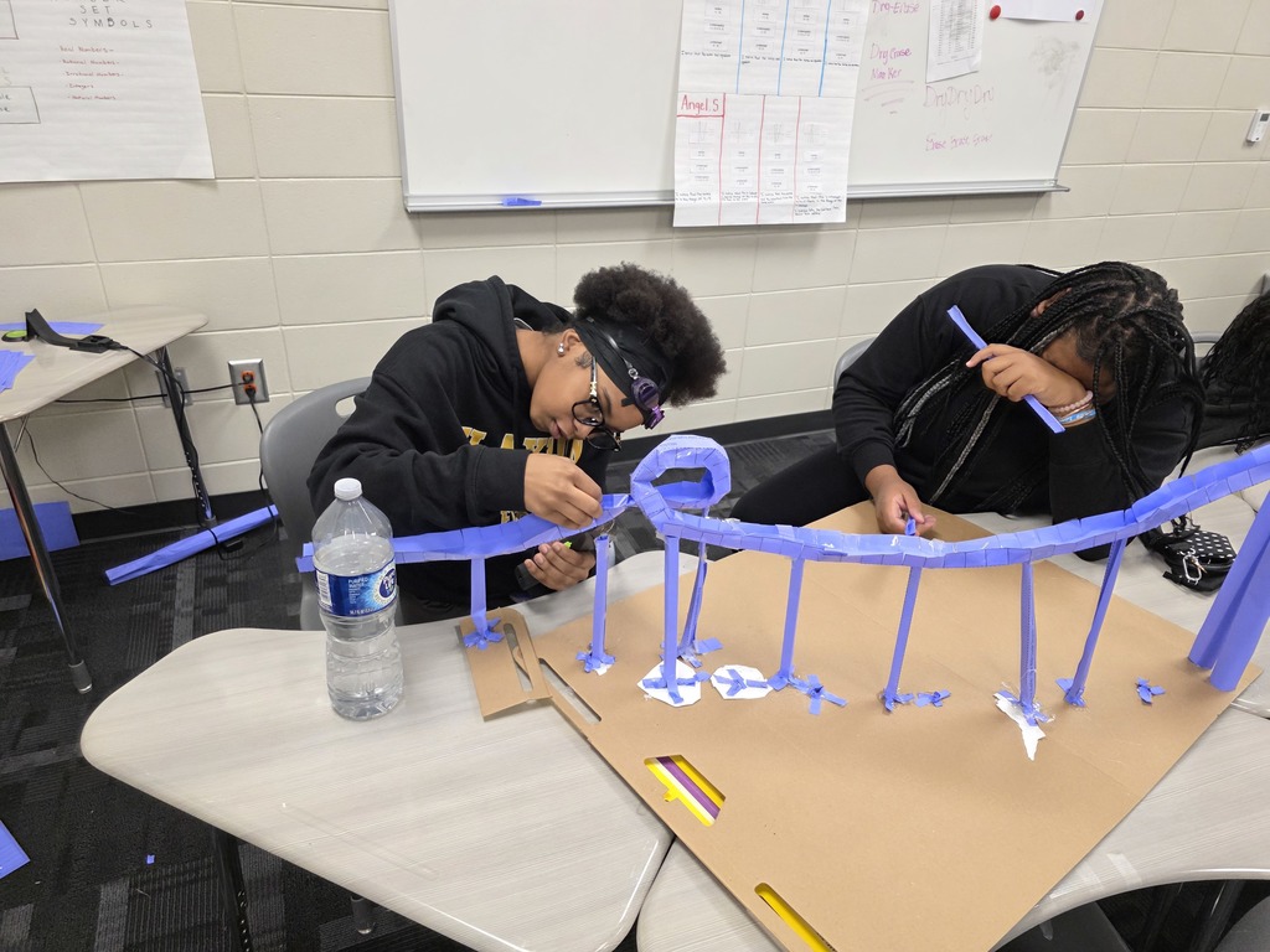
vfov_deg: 58.9
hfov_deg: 73.9
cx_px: 635
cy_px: 476
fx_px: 844
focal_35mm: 23
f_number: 1.7
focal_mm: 6.3
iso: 500
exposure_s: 1/120
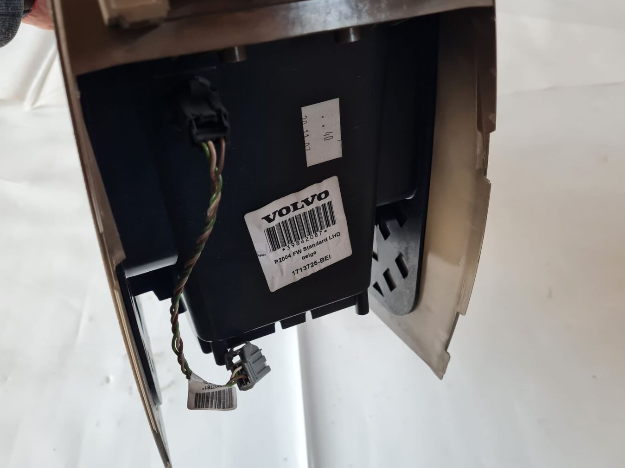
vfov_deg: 51.4
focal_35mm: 27
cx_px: 307
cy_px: 235
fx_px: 487
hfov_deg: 65.3
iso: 160
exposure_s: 1/100
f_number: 1.8
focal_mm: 5.4
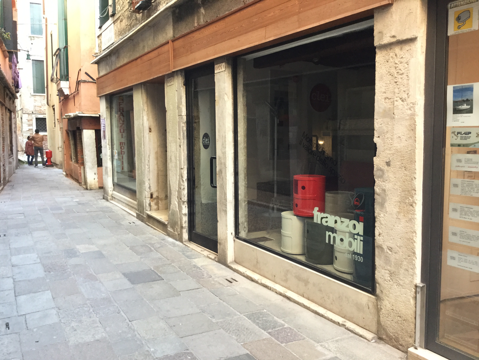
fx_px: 429
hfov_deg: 58.4
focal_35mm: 31
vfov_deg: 45.4
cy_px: 180
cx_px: 240
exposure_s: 1/33
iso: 40
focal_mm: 3.3
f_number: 2.4
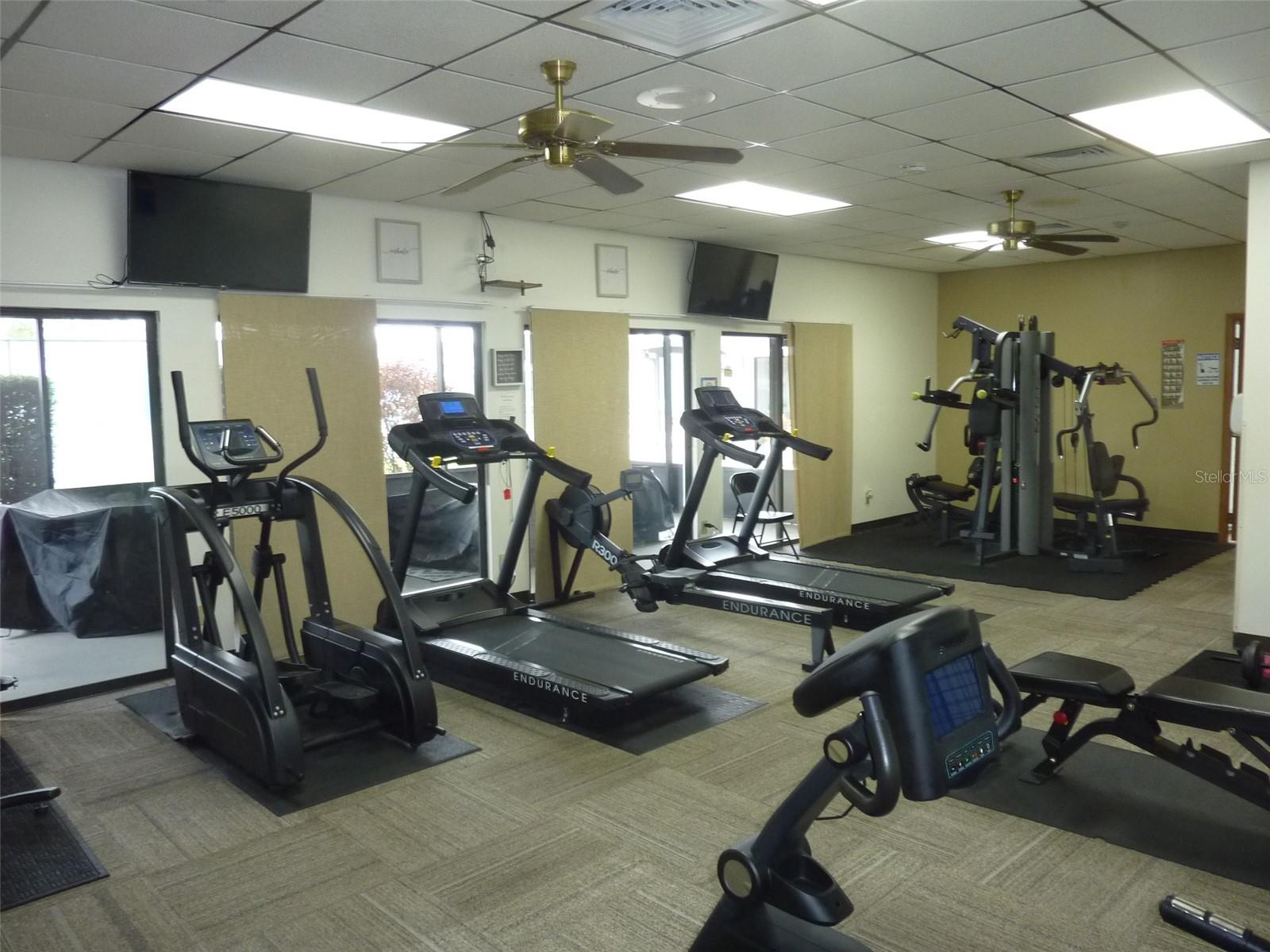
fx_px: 917
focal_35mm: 25
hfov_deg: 69.4
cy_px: 476
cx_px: 635
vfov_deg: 54.9
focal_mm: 4.1
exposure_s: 1/30
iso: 250
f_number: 3.3
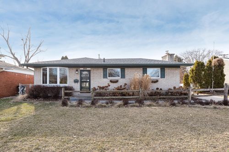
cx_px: 114
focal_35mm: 17
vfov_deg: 70.4
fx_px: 108
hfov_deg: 93.3
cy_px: 76
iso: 400
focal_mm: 17
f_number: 10
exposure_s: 1/200
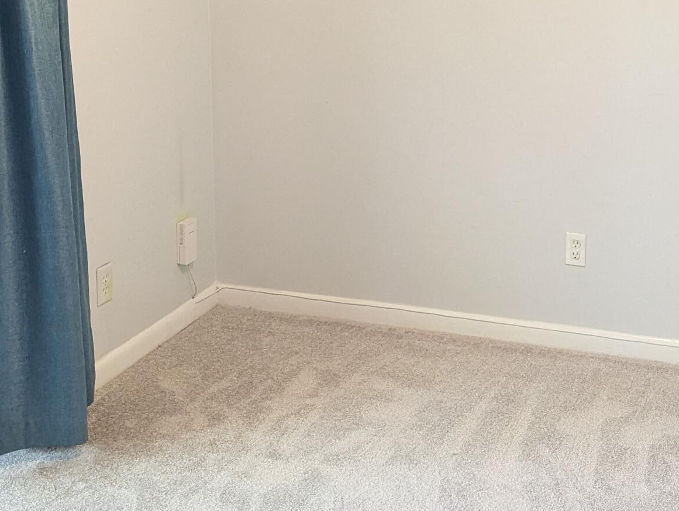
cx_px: 421
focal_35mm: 62
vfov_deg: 23.2
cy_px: 75
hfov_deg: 31.0
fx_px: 1218
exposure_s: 1/120
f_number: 1.85
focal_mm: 6.81
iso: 1260
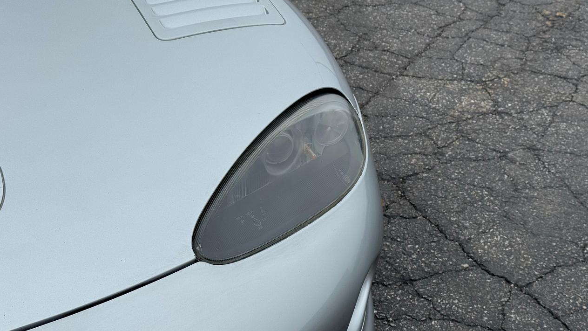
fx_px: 826
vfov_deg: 22.6
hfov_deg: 39.2
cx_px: 297
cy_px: 176
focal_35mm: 53
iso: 64
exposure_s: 1/2833
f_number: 1.78
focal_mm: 6.76
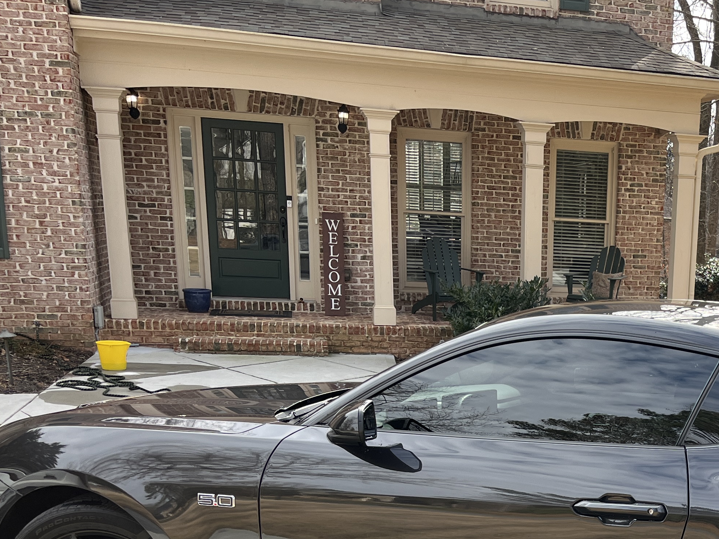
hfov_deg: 34.1
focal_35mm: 53
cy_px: 526
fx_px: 1101
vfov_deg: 26.2
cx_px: 654
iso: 50
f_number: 1.6
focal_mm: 5.1
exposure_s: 1/621
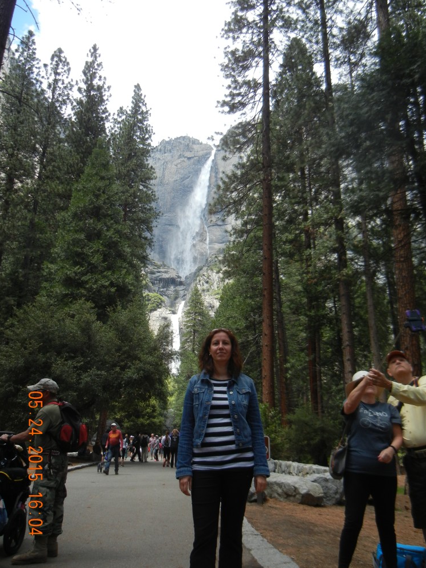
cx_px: 210
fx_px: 509
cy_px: 278
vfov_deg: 58.4
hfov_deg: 45.4
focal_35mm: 31
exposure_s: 1/463
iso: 160
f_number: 3.5
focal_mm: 5.4
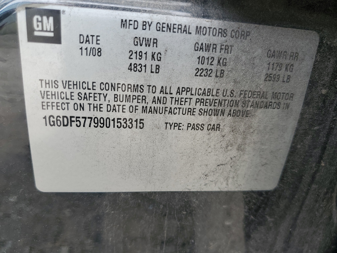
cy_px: 126
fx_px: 253
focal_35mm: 26
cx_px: 168
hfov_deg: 67.3
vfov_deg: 53.1
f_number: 1.5
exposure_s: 1/323
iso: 50
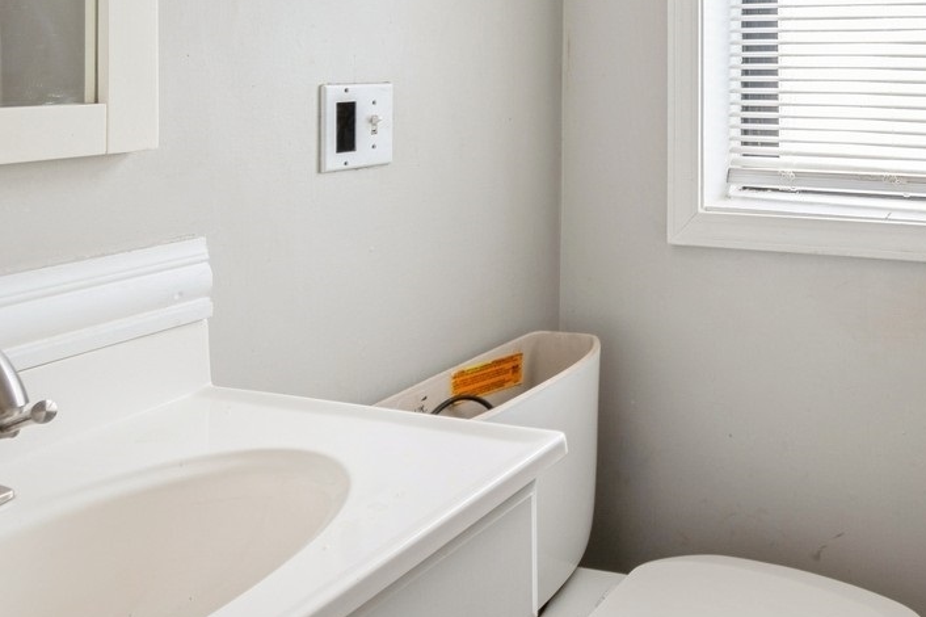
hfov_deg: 50.1
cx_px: 818
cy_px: 30
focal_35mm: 34
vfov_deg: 35.8
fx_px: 874
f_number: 5
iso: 100
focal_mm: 10
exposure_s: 1/20
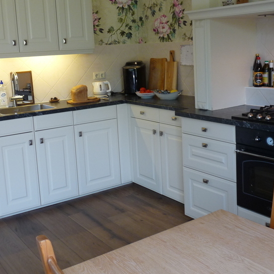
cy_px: 111
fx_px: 403
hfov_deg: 37.6
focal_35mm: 45
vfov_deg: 37.4
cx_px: 139
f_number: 2.8
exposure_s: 1/30
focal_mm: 4.8
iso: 125
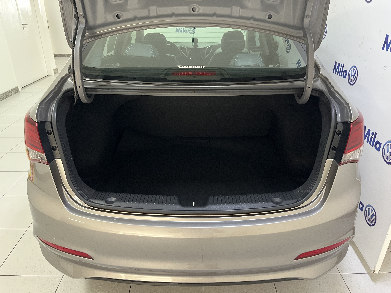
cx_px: 196
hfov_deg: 67.3
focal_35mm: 26
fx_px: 294
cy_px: 146
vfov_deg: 53.1
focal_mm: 5.1
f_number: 1.6
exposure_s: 1/60
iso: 320
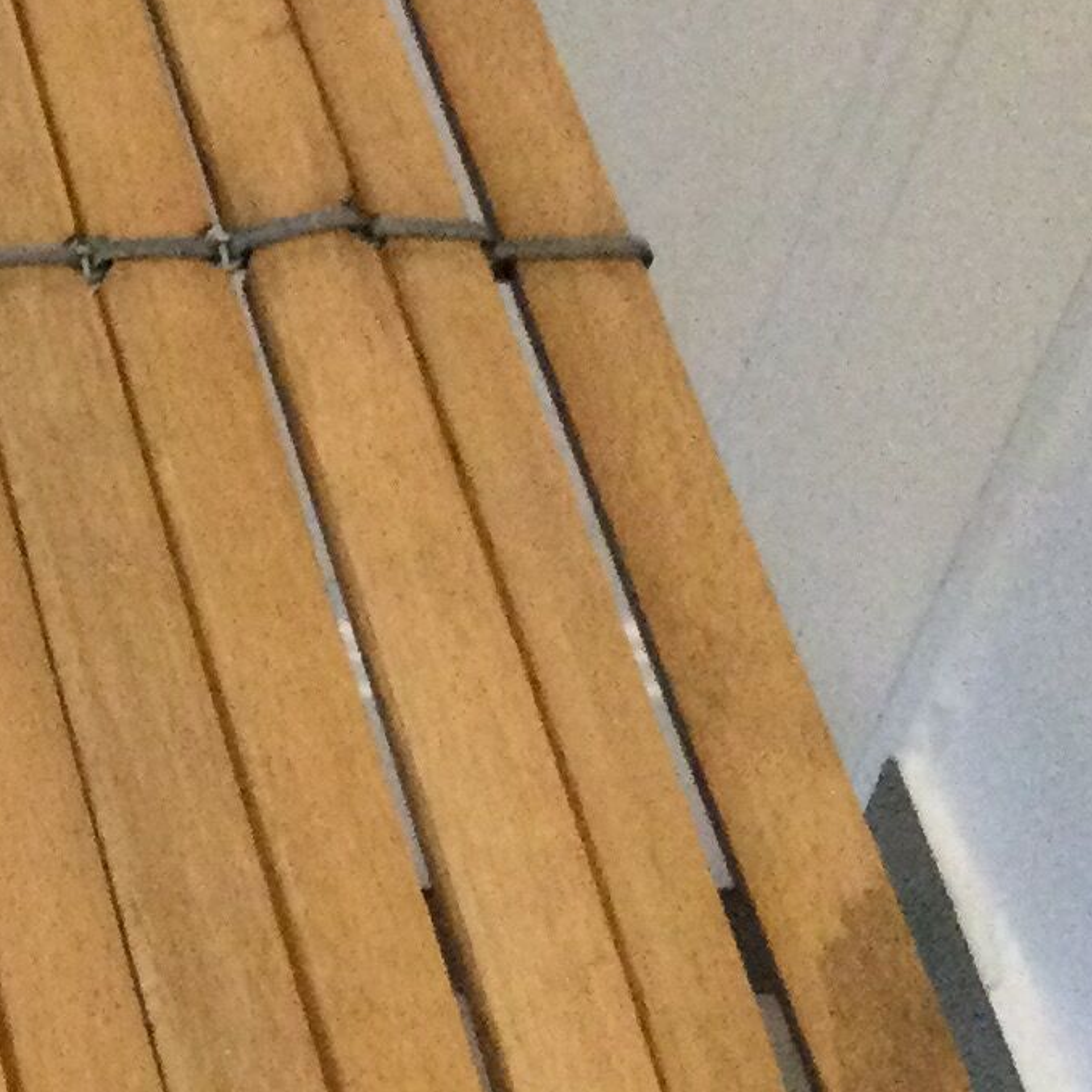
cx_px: -1326
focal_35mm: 132
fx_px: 4711
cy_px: 720
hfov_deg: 11.5
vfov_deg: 13.2
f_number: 2.4
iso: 200
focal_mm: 3.3
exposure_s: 1/20
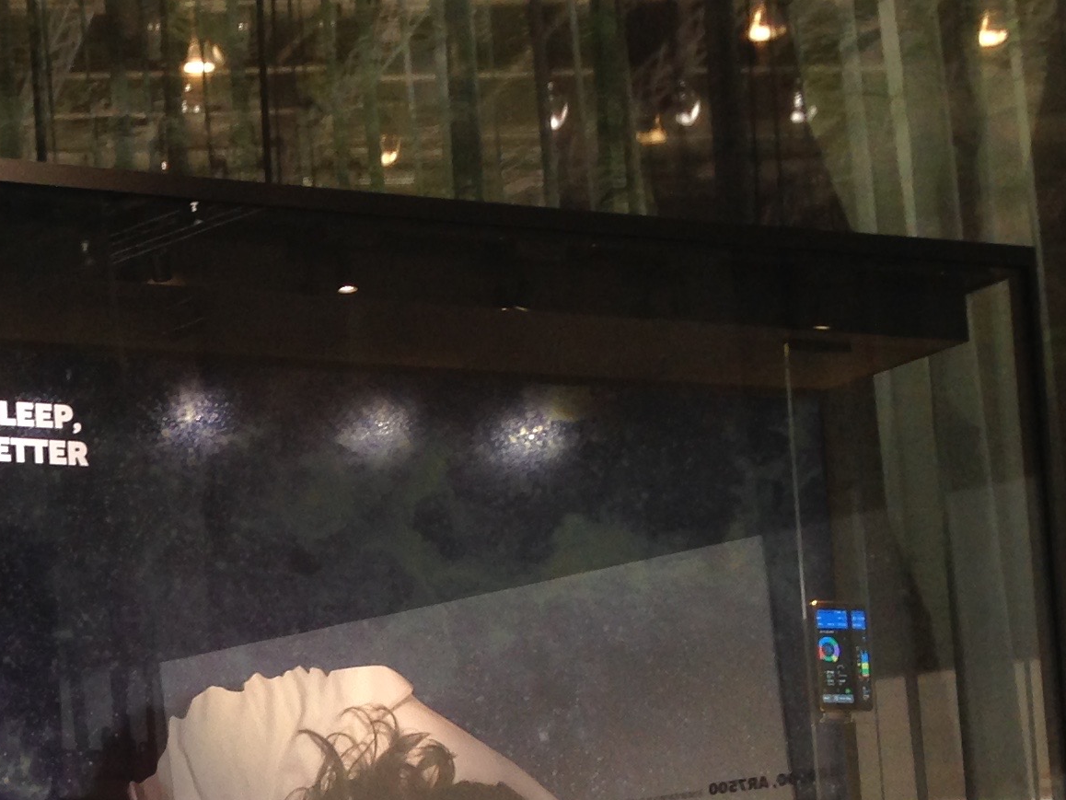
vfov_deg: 15.6
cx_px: -187
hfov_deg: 19.9
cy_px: 772
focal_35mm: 93
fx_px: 2865
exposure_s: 1/40
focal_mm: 4.12
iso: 64
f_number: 2.4
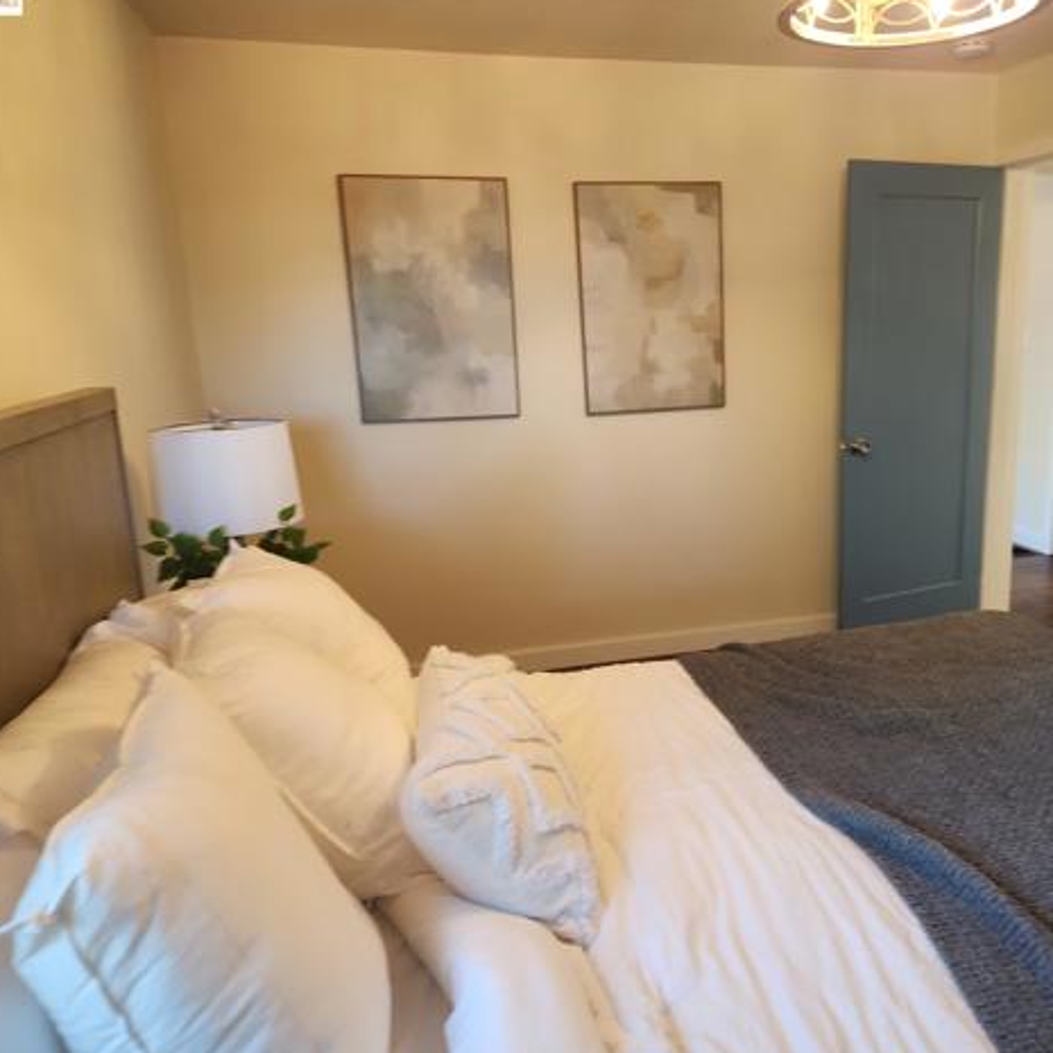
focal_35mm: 28
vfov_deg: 57.3
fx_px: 964
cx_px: 673
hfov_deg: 56.5
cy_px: 534
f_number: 1.8
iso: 160
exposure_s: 1/40
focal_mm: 5.4
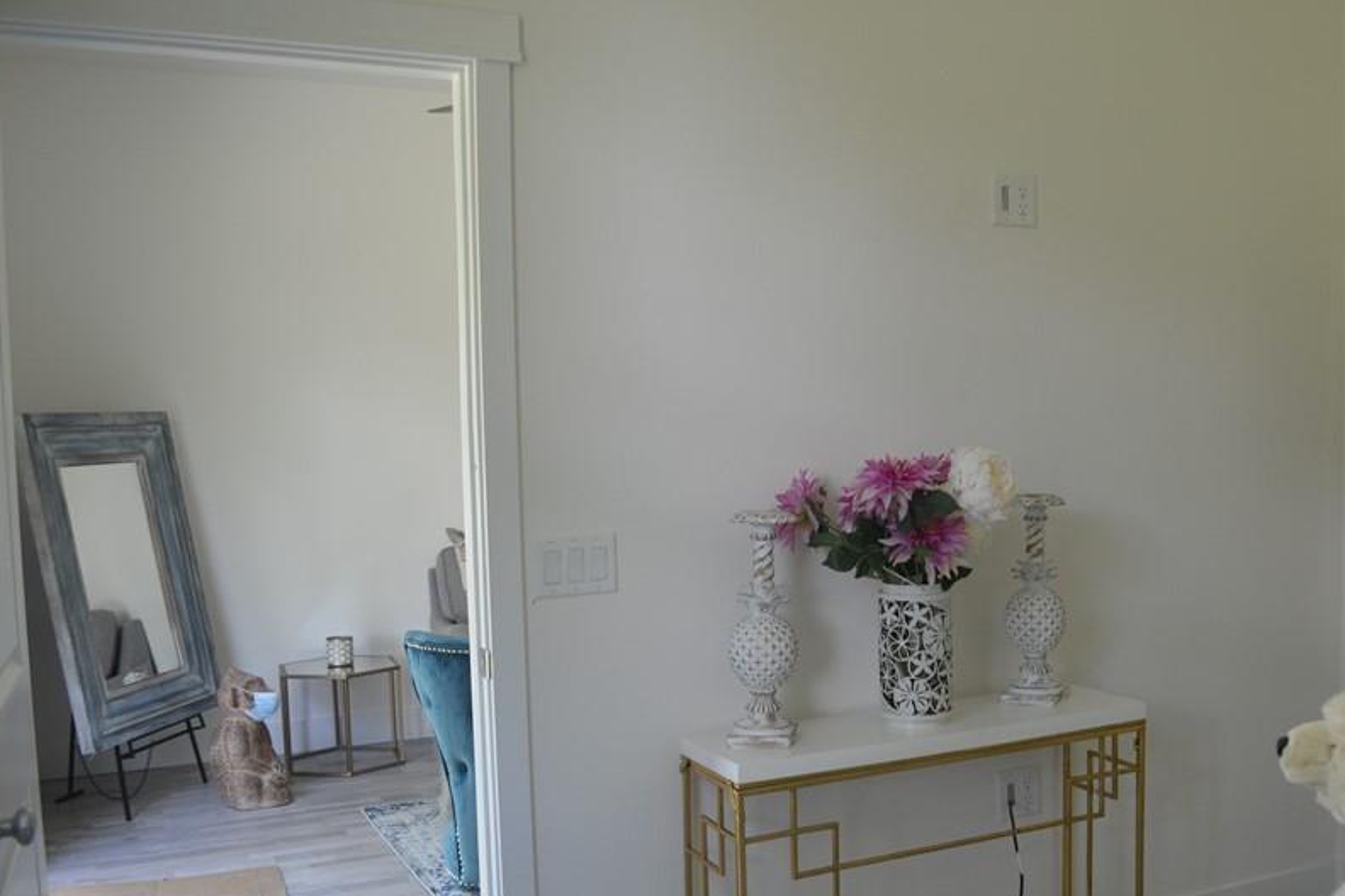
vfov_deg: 35.8
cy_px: 531
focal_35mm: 37
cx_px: 909
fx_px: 1382
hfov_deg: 50.8
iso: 640
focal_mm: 18
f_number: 4
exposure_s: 1/60
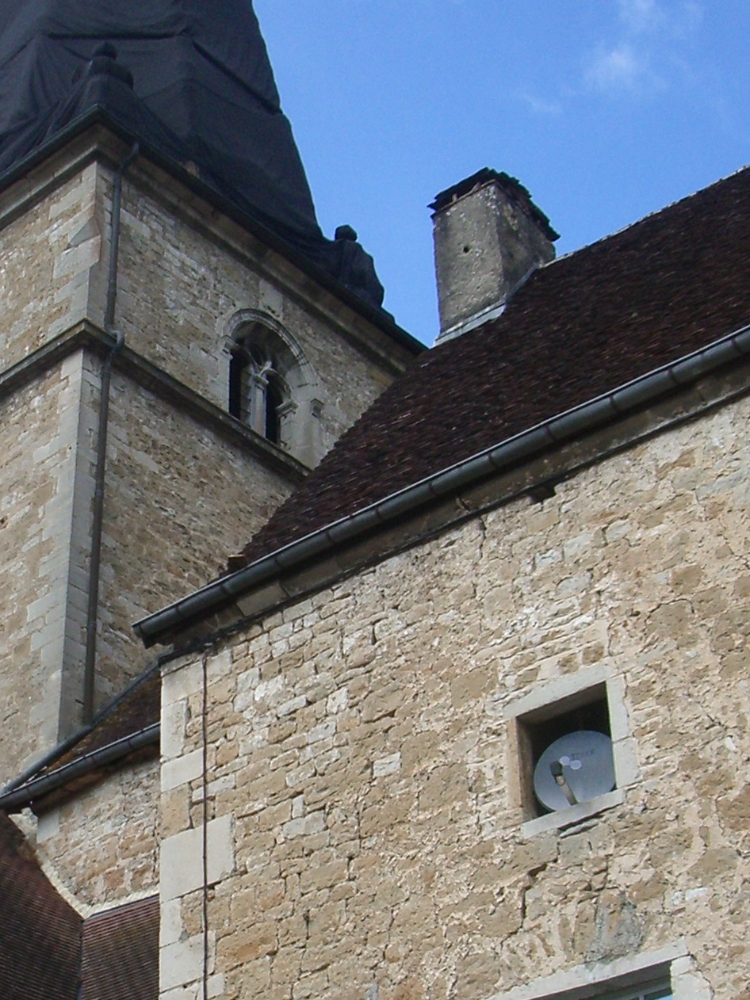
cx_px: 85
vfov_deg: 27.2
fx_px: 2052
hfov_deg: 20.3
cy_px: 673
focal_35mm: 71
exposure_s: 1/250
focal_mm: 5.8
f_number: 4.3
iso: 80
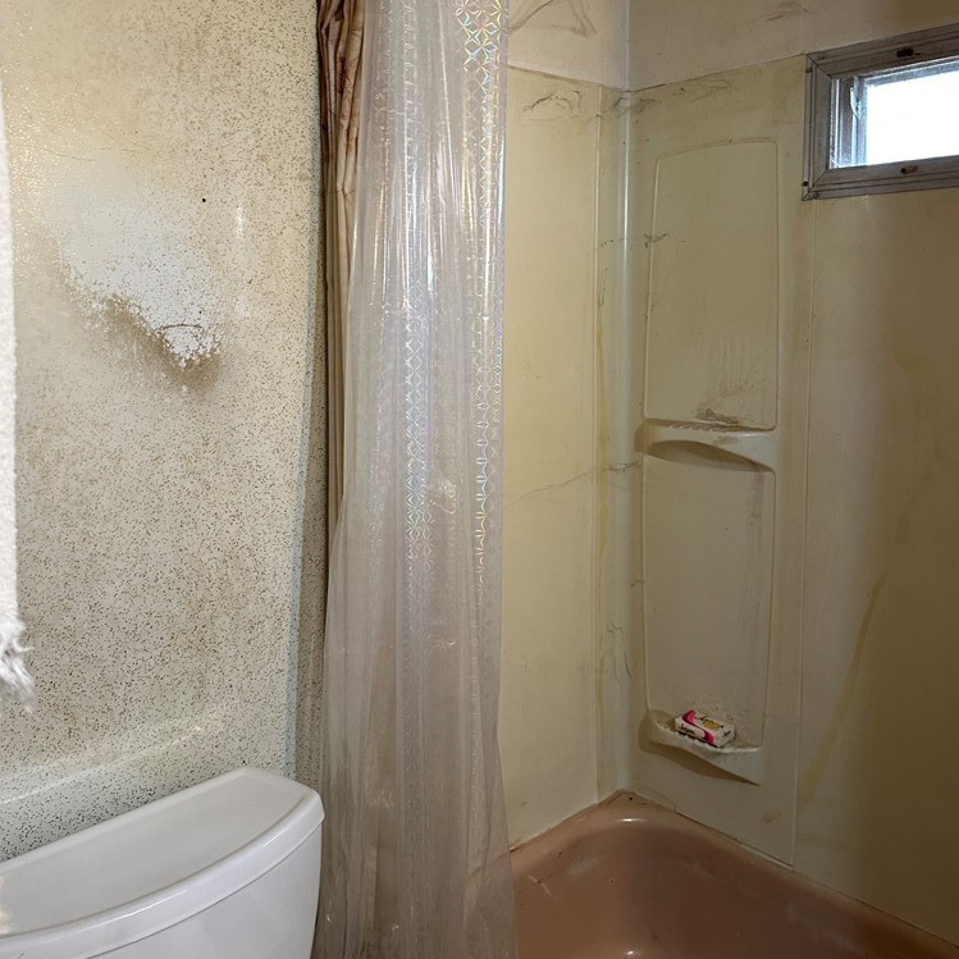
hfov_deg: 55.6
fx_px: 909
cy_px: 421
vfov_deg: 55.5
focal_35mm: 29
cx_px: 480
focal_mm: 6.86
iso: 320
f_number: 1.78
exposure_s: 1/60
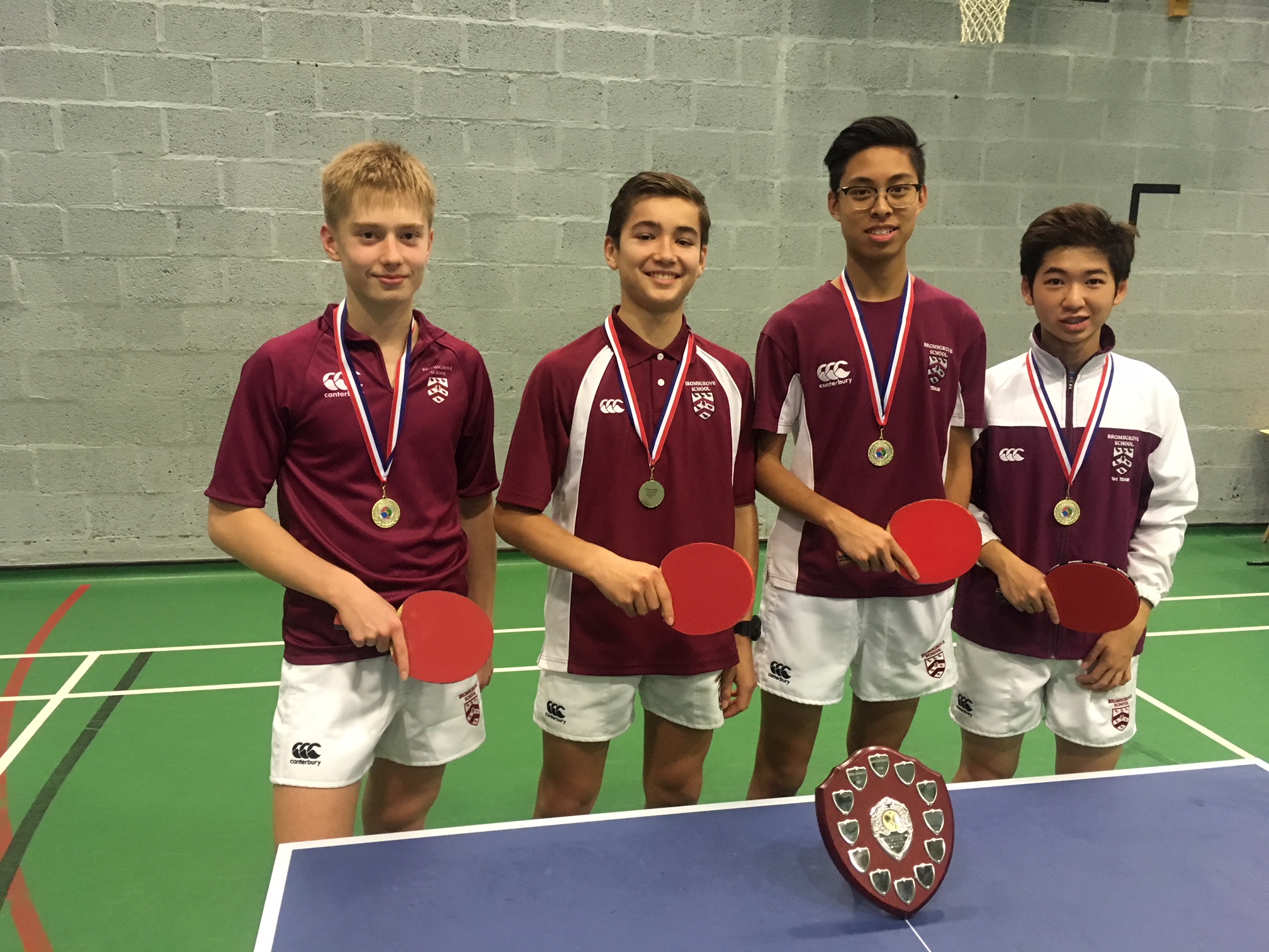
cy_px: 476
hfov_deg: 61.7
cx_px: 634
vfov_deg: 48.2
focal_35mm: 29
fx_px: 1063
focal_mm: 4.15
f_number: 2.2
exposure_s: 1/25
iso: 200
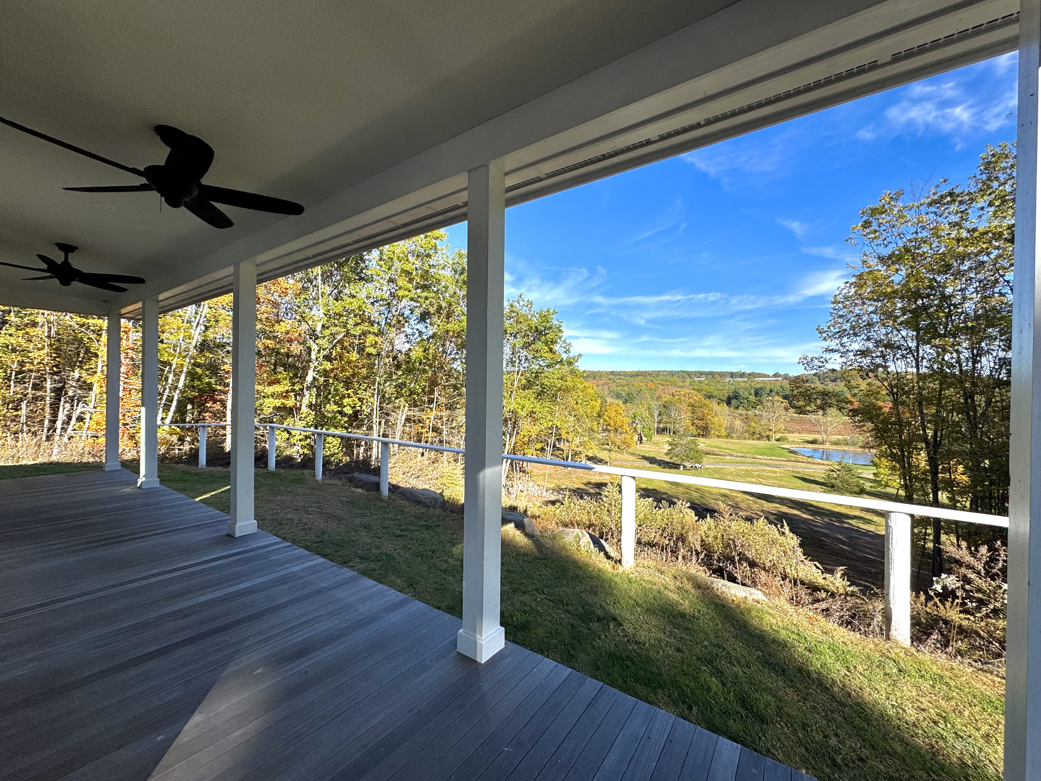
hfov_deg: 102.1
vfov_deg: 85.7
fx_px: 421
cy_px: 390
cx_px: 520
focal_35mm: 14
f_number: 2.2
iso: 50
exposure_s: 1/1395
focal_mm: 2.22
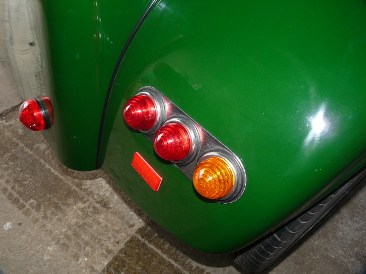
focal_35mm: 27
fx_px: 285
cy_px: 137
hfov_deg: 65.3
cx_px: 183
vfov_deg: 51.4
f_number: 2.8
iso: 100
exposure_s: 1/30
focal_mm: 4.8
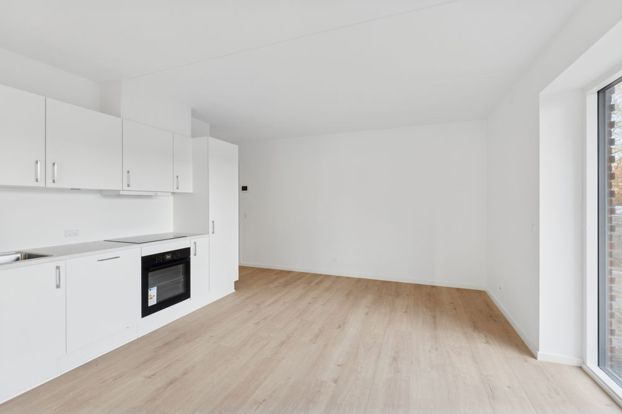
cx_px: 311
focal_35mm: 16
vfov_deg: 72.0
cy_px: 207
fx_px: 285
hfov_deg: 95.0
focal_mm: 11
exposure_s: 1/13
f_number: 8
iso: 200
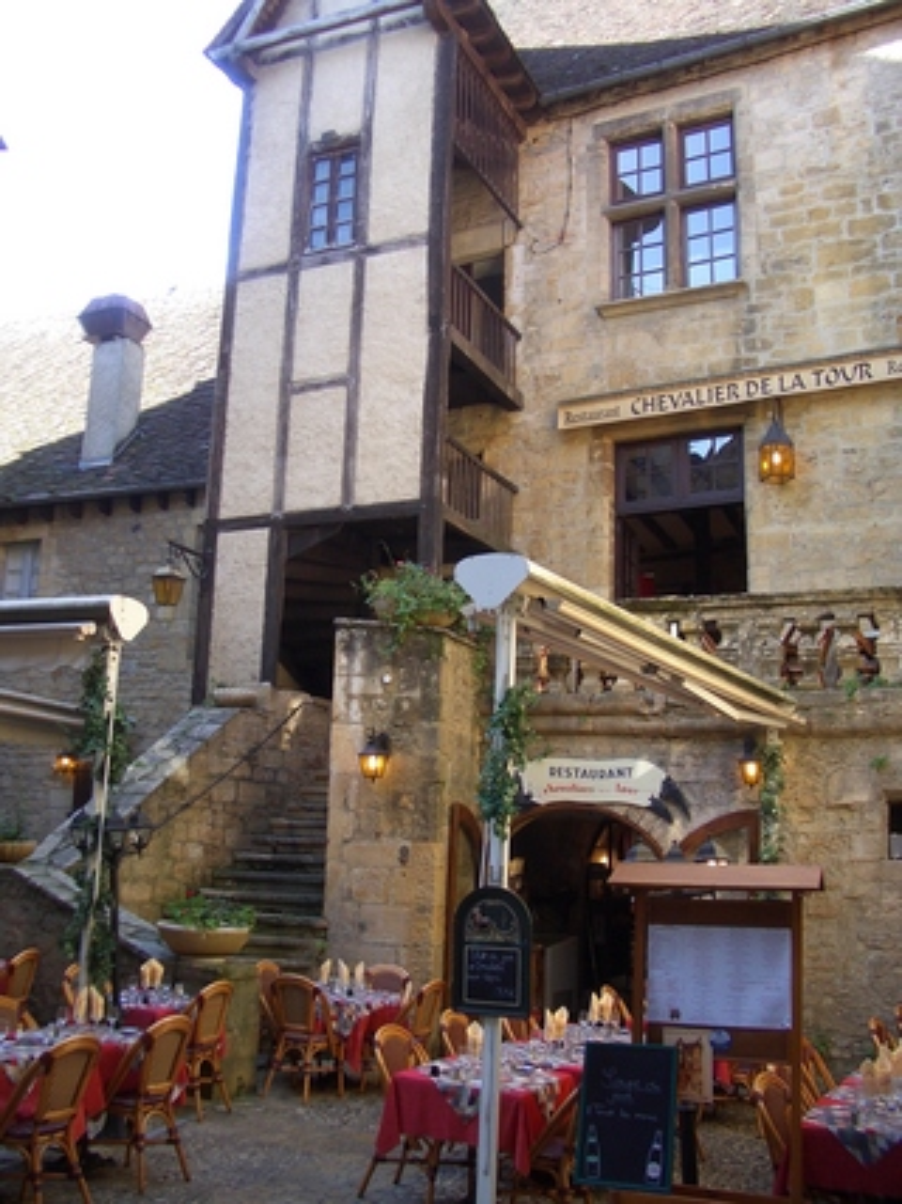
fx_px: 1217
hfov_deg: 40.7
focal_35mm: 35
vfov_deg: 52.6
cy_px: 602
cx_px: 451
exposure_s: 1/100
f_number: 2.6
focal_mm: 5.8
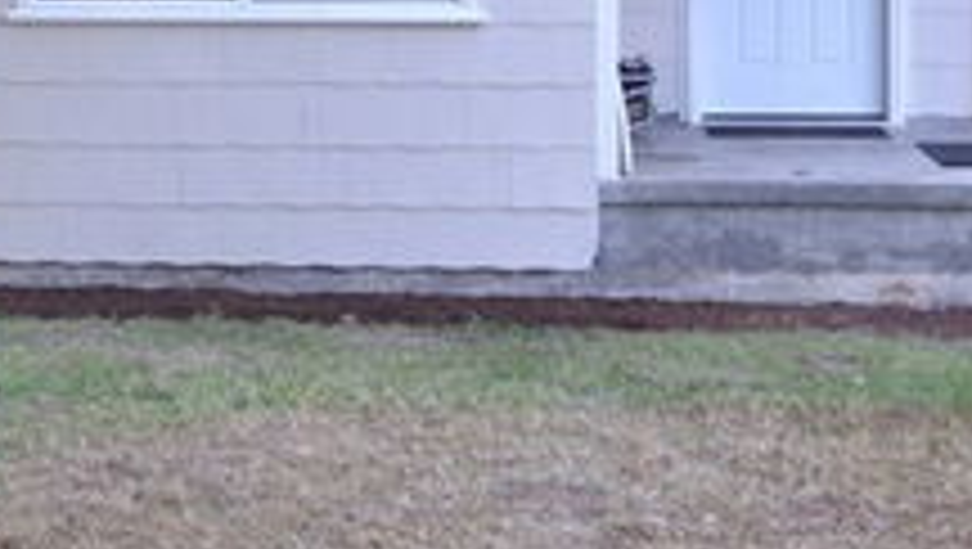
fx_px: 3070
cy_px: -180
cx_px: 225
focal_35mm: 119
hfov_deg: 17.9
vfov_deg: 10.0
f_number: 4.8
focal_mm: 32
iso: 400
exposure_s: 1/50
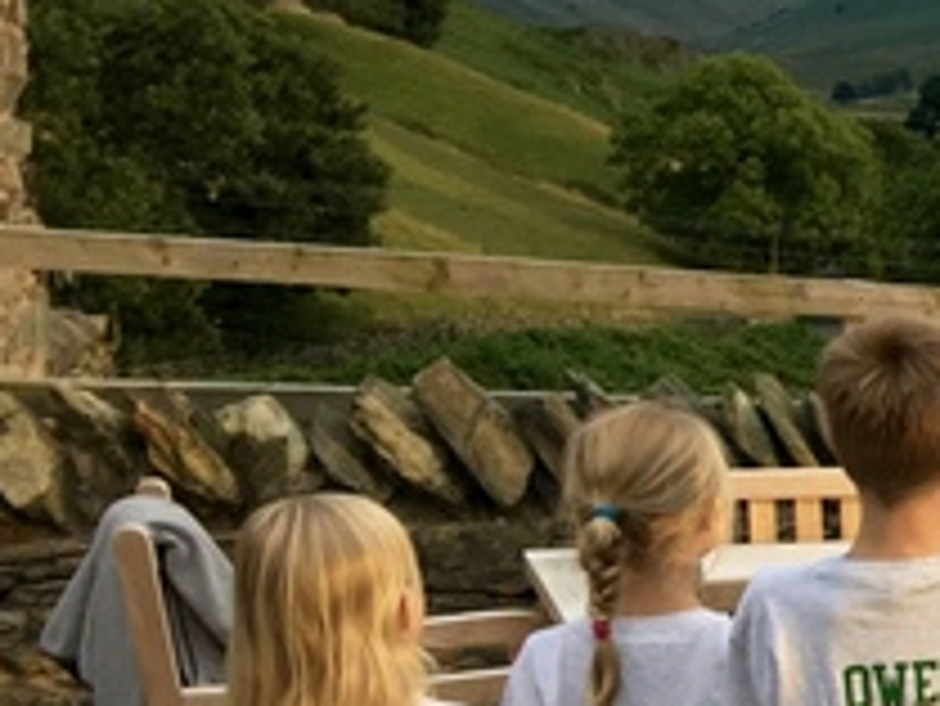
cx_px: 1606
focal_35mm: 100
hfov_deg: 16.8
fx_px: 2717
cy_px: 746
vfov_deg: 14.5
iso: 40
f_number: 2.2
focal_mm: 4.15
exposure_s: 1/100
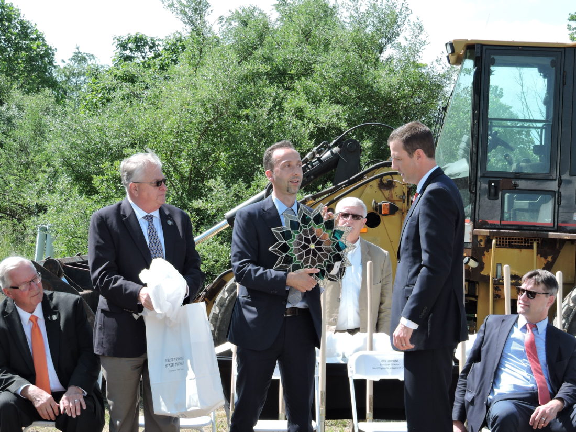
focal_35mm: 105
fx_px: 1747
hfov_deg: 18.7
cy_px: 216
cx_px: 288
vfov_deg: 14.1
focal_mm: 18.7
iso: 100
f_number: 4.2
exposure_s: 1/320
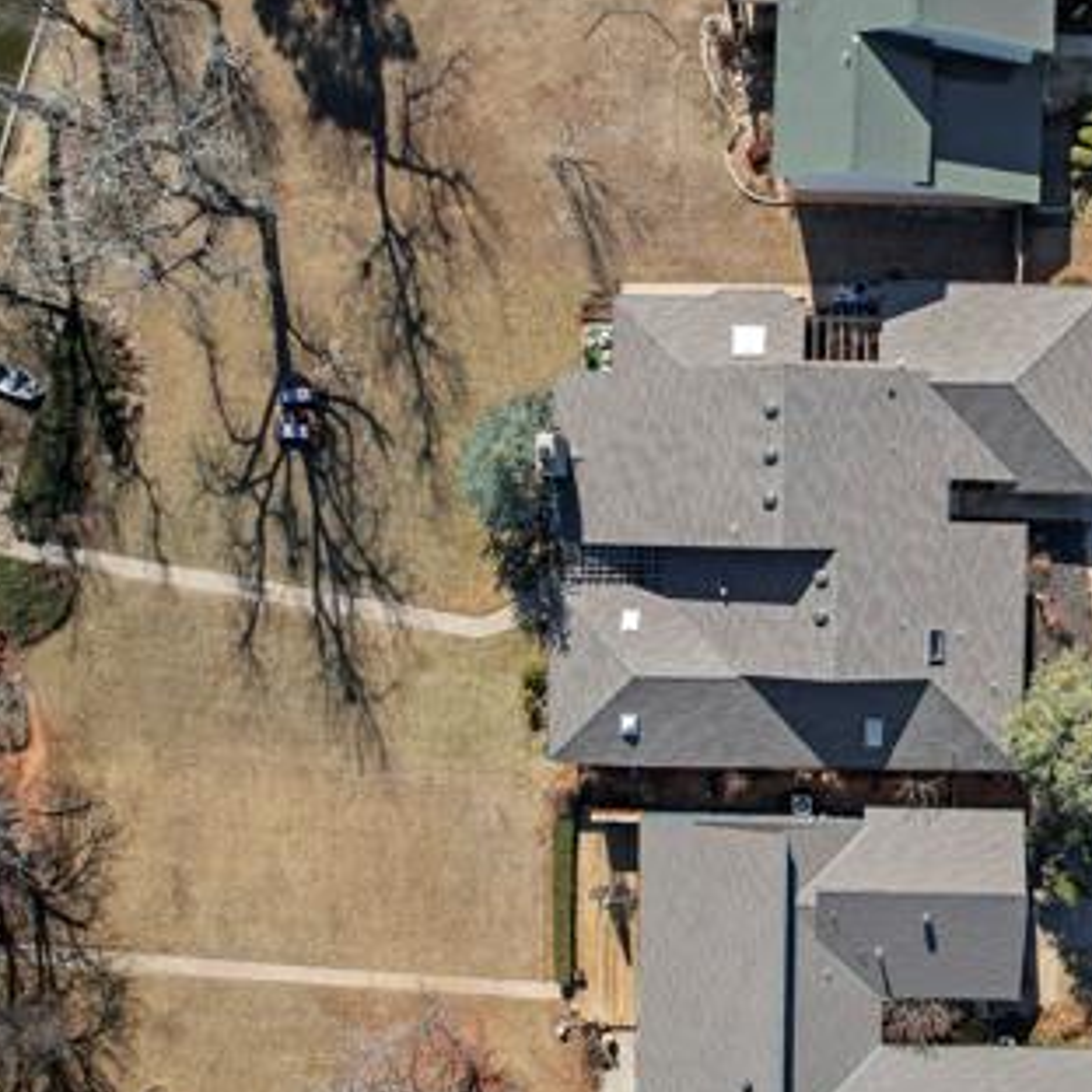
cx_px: 854
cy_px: 546
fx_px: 1285
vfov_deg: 46.0
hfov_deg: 44.1
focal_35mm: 36
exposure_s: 1/1000
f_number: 2.8
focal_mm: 8.38
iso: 110
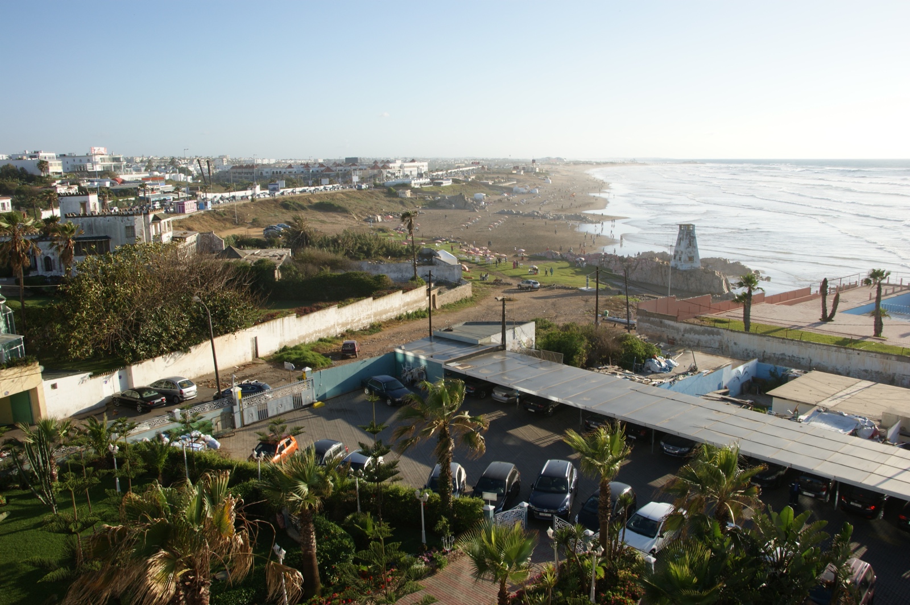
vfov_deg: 47.9
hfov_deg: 67.4
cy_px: 302
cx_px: 455
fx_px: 682
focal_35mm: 27
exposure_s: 1/100
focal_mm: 18
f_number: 10
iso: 100
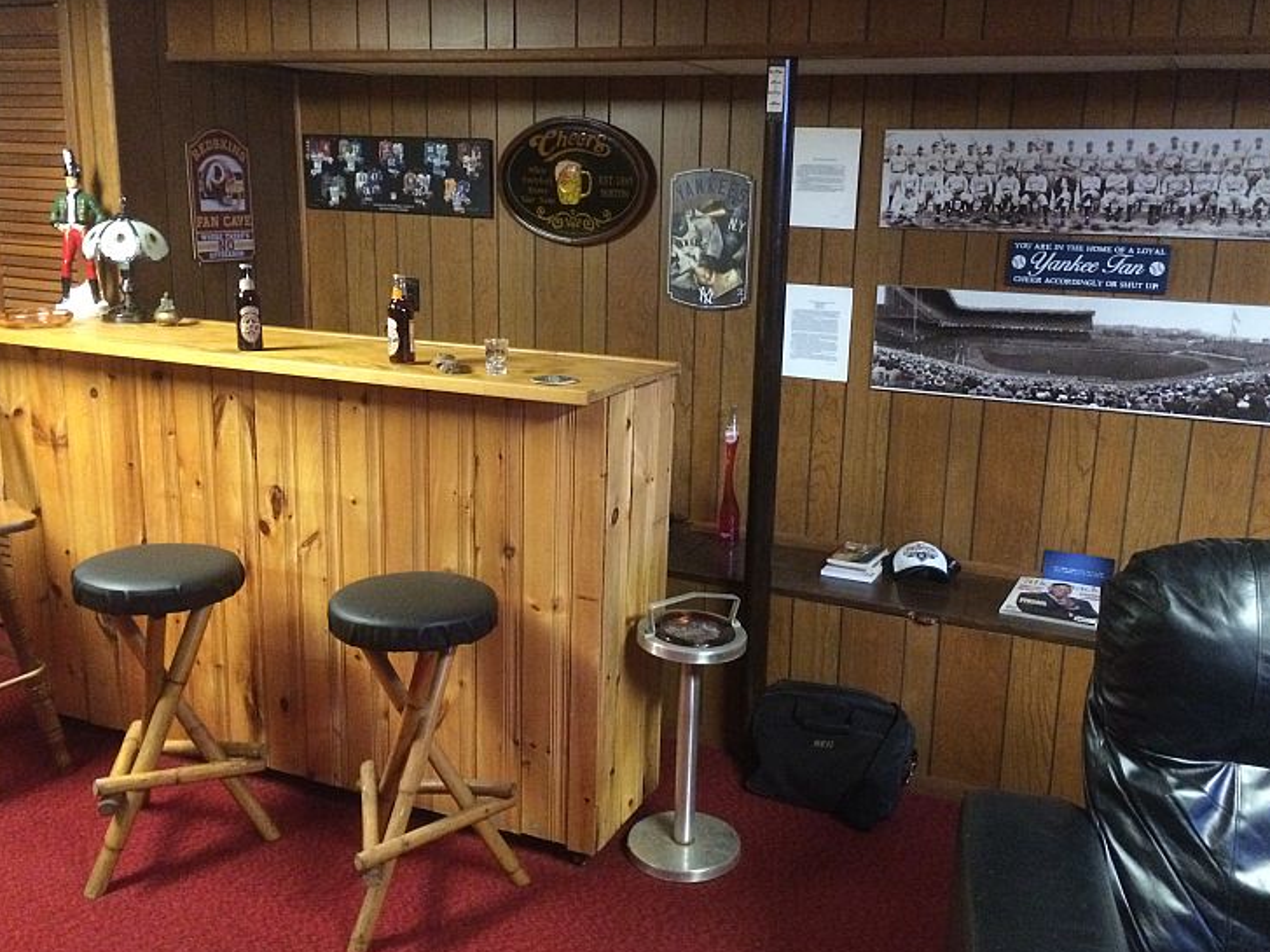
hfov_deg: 55.3
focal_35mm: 33
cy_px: 452
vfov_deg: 42.9
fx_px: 1211
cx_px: 681
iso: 400
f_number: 2.2
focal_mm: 4.12
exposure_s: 1/15
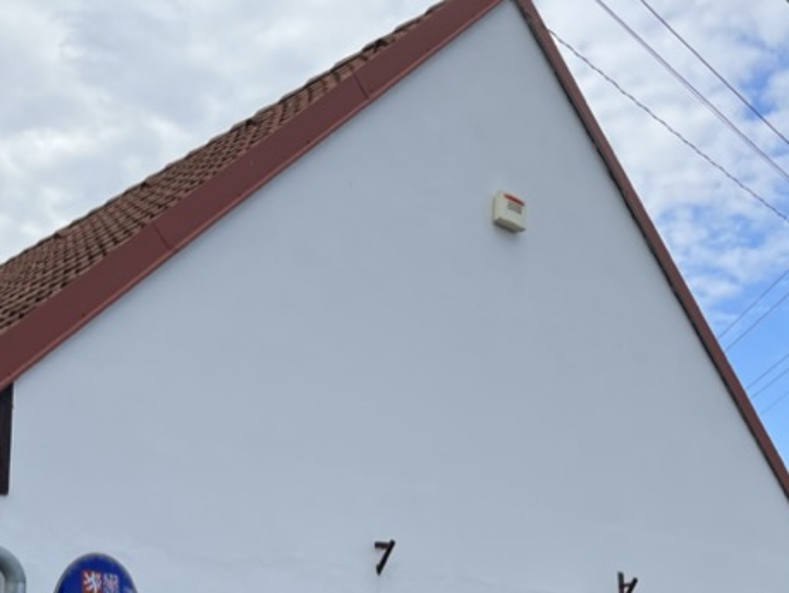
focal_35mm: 58
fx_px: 1323
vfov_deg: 24.2
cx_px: 316
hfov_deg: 33.1
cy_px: 578
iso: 50
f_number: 1.6
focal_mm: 5.1
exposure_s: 1/2967
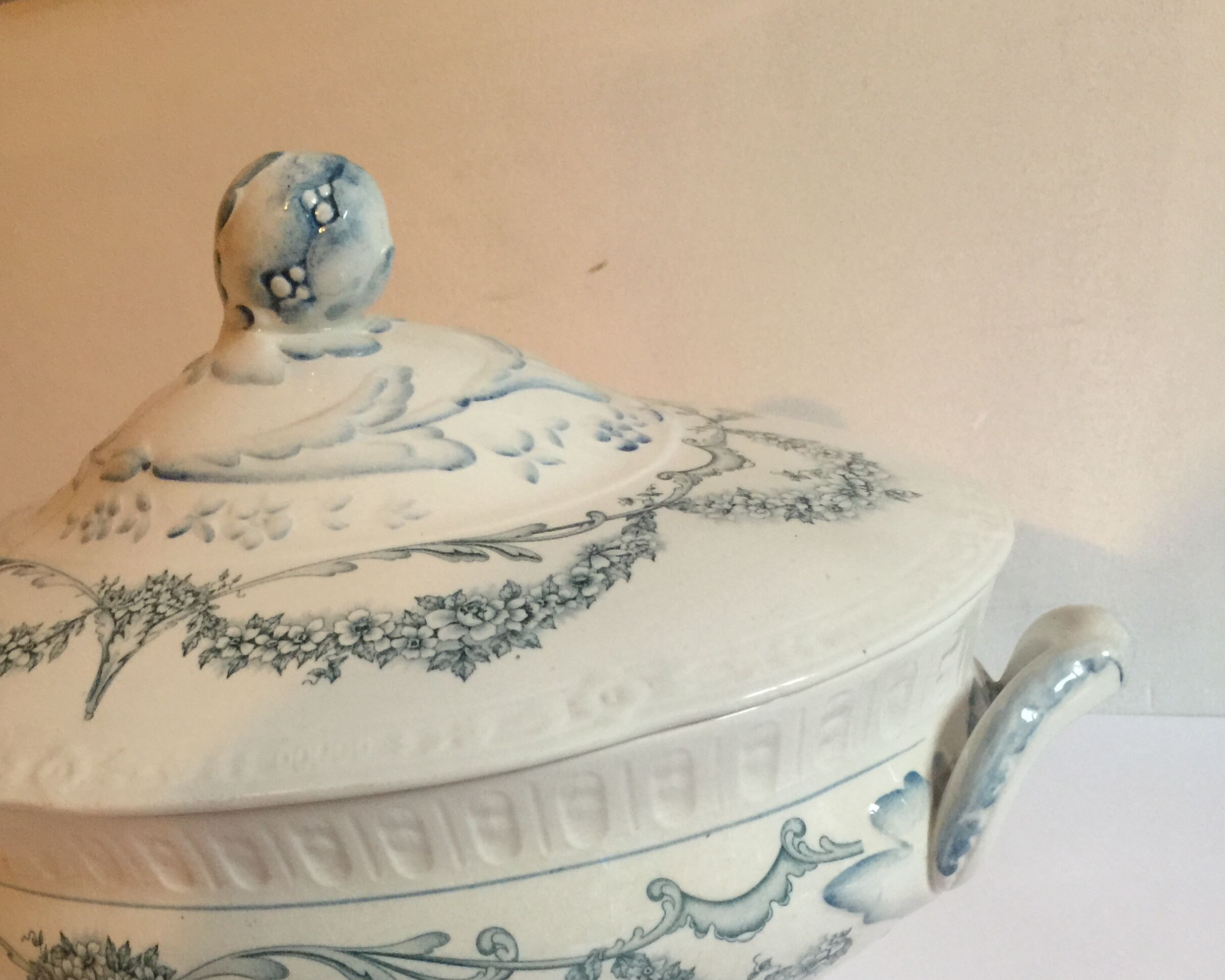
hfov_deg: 47.9
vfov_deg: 38.2
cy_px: 726
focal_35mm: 38
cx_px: 613
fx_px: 1378
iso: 80
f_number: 2.2
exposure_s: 1/17
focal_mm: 4.15
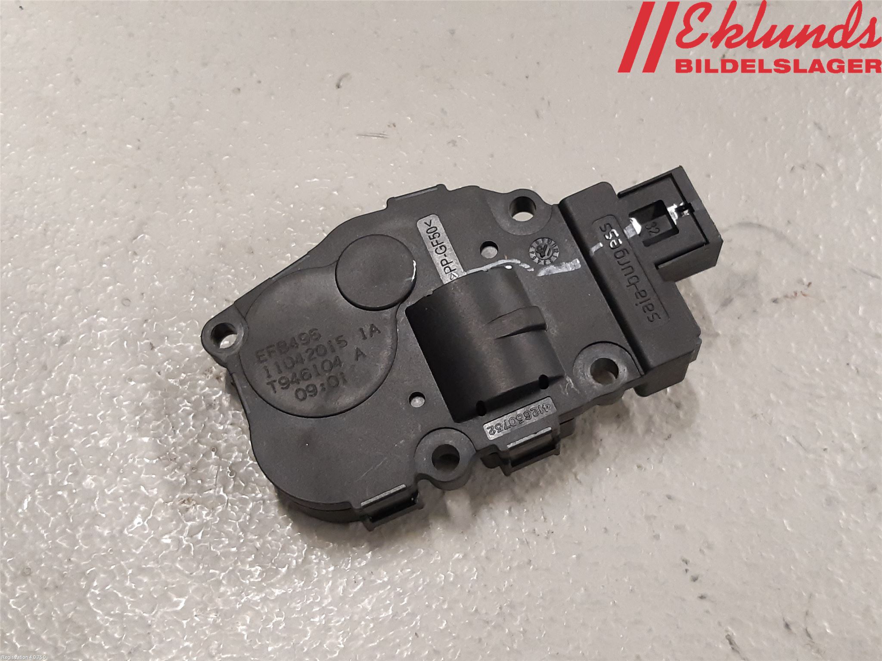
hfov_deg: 67.3
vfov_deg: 53.1
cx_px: 441
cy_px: 330
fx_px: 662
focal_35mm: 26
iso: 200
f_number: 1.7
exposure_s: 1/33
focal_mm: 3.93
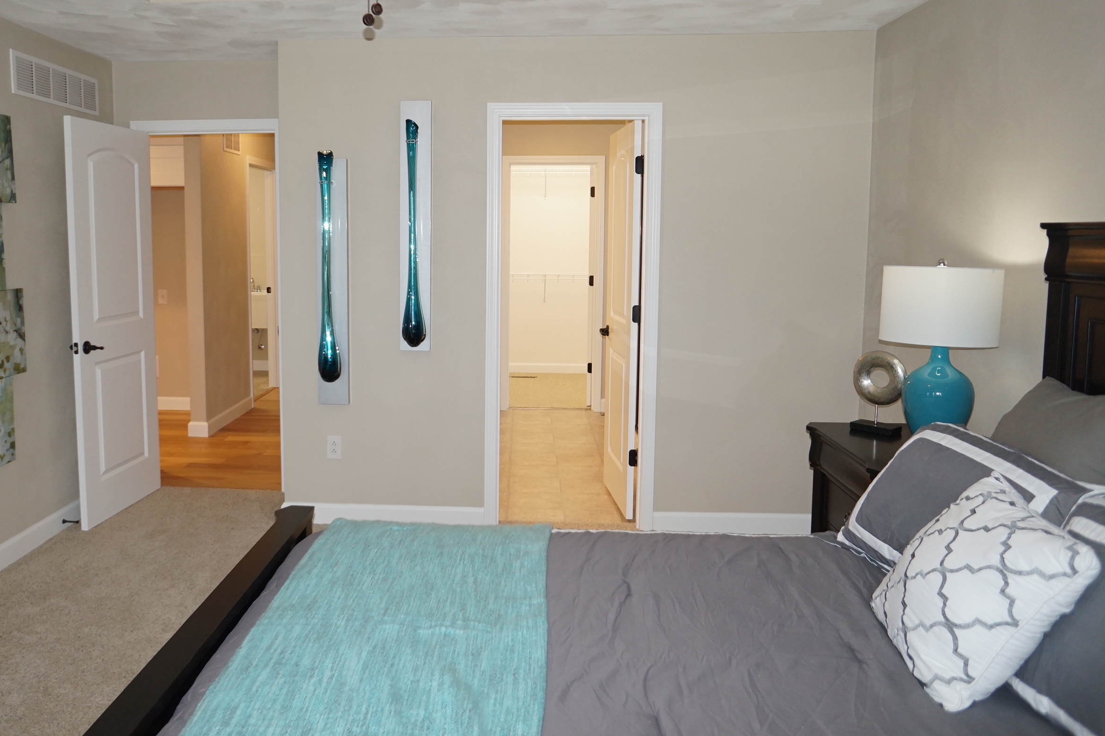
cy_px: 323
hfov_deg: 65.1
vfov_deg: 46.3
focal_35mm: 28
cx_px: 468
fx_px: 859
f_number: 4
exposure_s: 1/160
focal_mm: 16
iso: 640
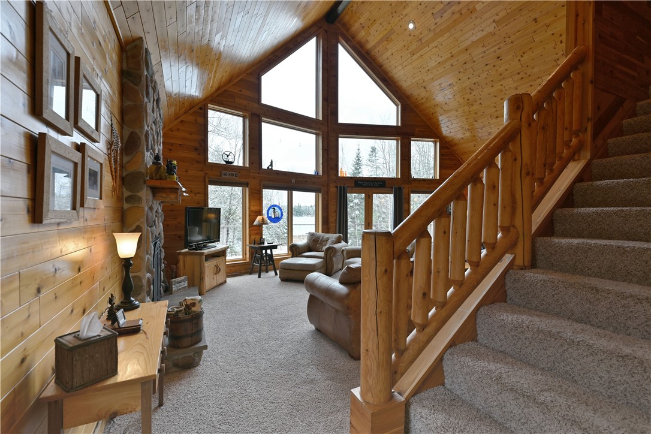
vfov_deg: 73.7
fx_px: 289
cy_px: 217
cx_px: 326
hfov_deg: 96.7
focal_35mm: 16
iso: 200
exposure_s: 1/100
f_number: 5.6
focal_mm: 16
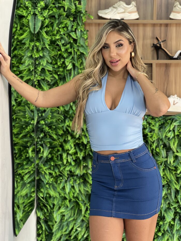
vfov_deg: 25.3
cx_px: 90
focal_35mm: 77
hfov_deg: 19.1
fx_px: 537
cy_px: 120
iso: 160
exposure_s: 1/60
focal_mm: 9
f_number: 2.8
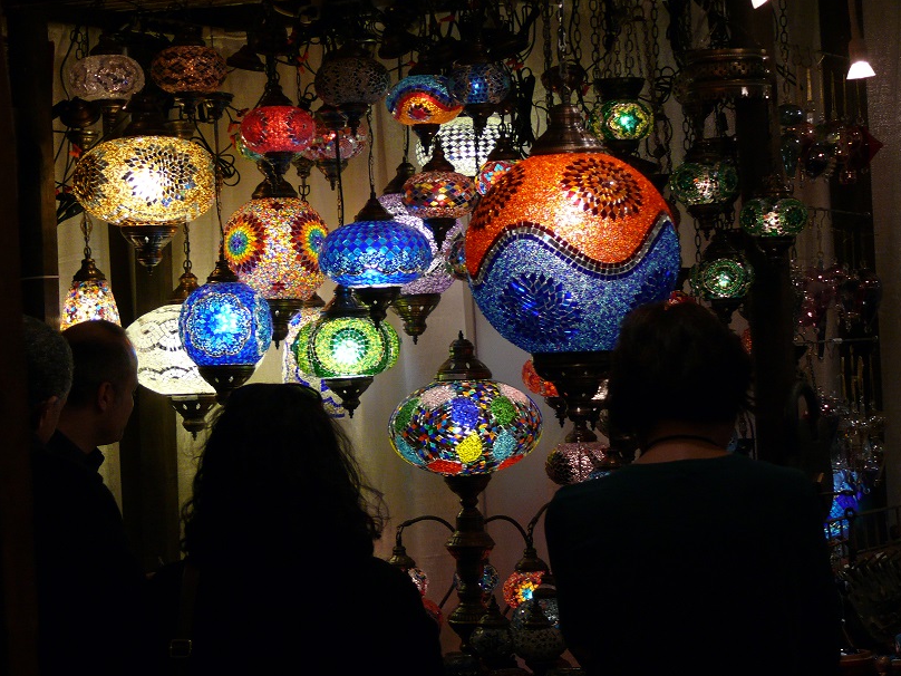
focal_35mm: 108
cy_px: 338
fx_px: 2811
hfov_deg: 18.2
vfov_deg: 13.7
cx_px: 453
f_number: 3.2
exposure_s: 1/100
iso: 200
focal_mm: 20.3
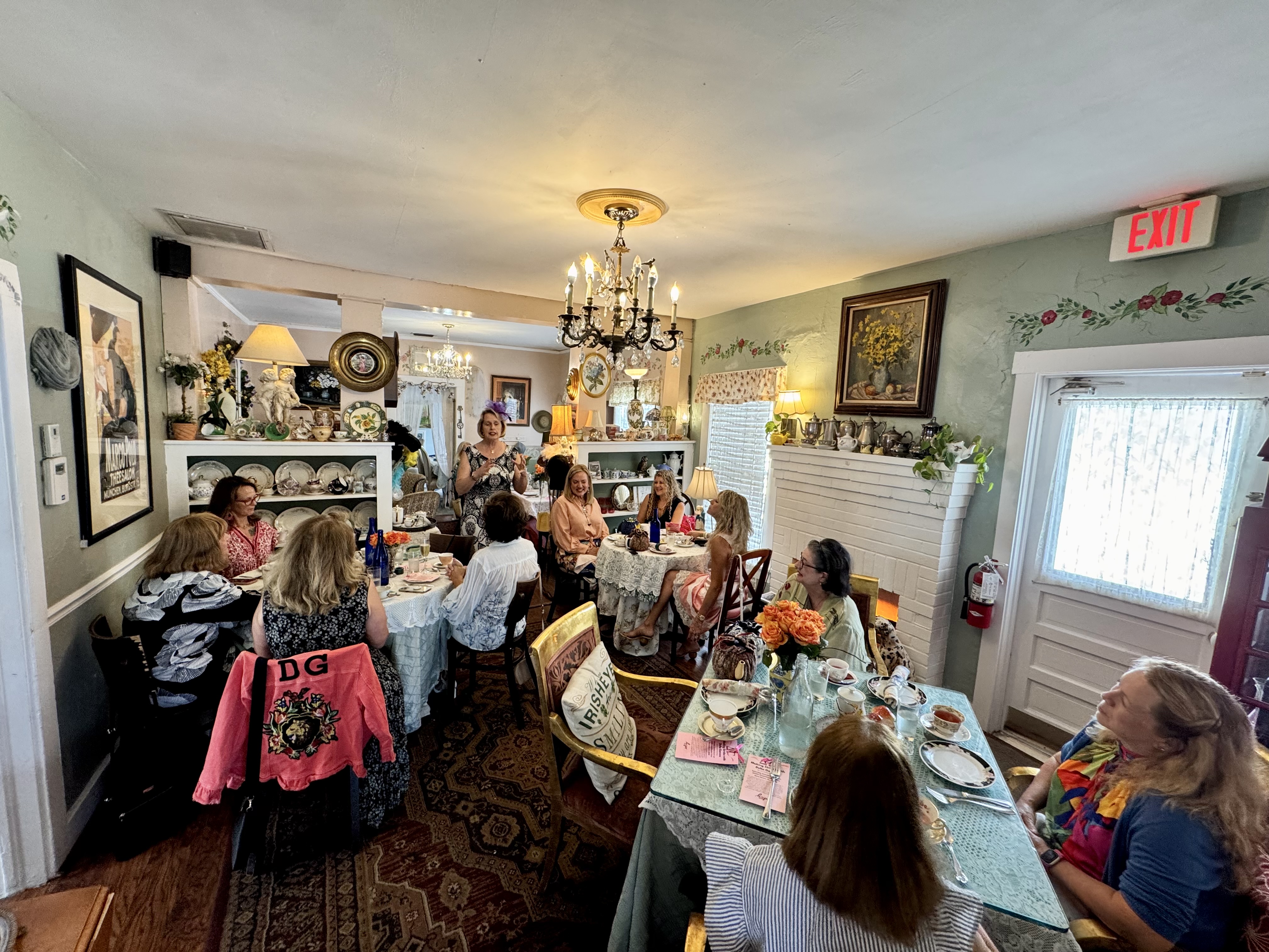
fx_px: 513
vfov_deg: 85.7
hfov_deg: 102.1
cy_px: 476
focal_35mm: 14
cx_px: 634
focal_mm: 2.22
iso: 250
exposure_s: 1/60
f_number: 2.2
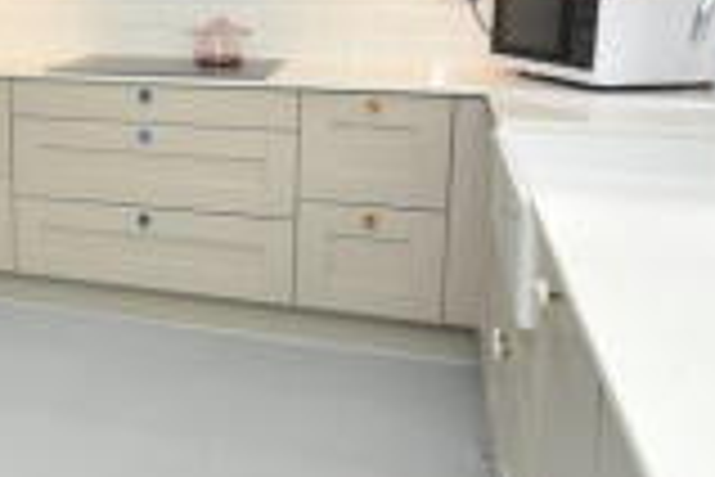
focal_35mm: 45
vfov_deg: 29.3
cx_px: 40
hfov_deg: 39.6
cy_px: 106
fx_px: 894
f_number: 4
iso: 800
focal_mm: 10
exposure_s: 1/125
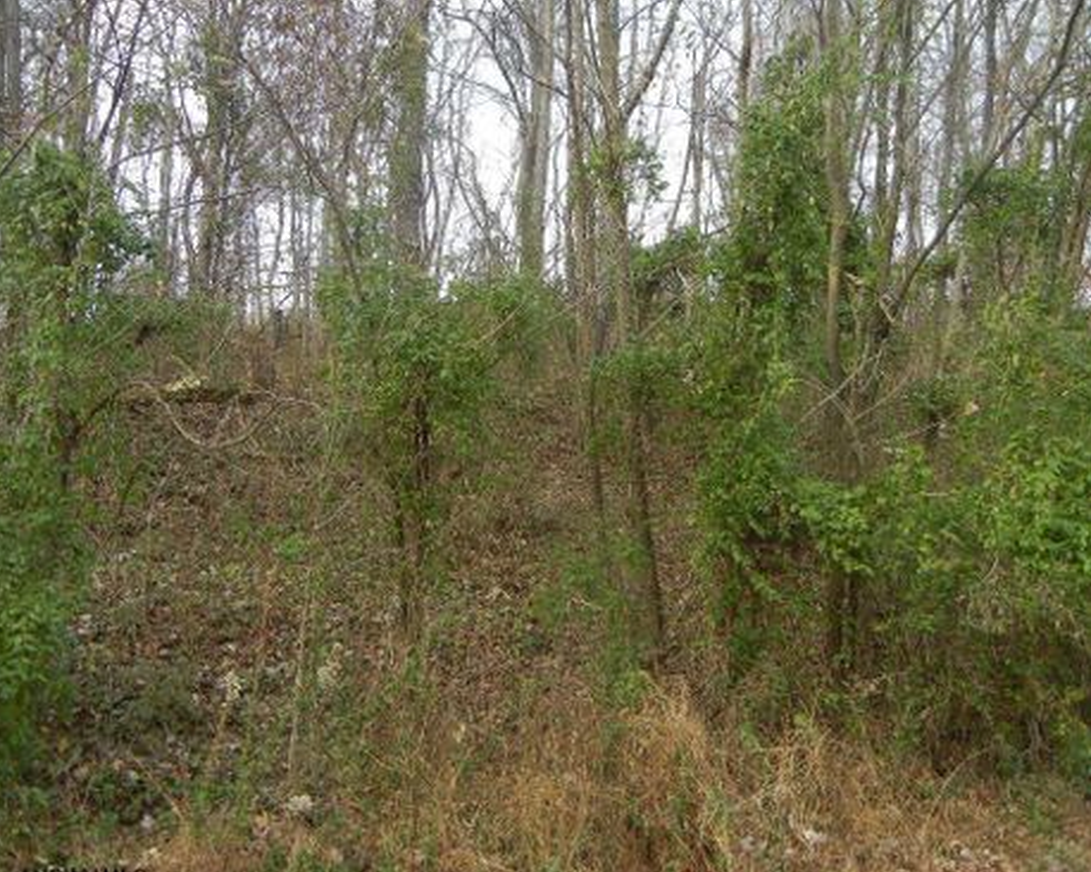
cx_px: 500
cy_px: 444
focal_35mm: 32
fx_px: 1033
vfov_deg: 45.8
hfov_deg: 55.6
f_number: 3.5
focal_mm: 5.4
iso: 160
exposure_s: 1/192
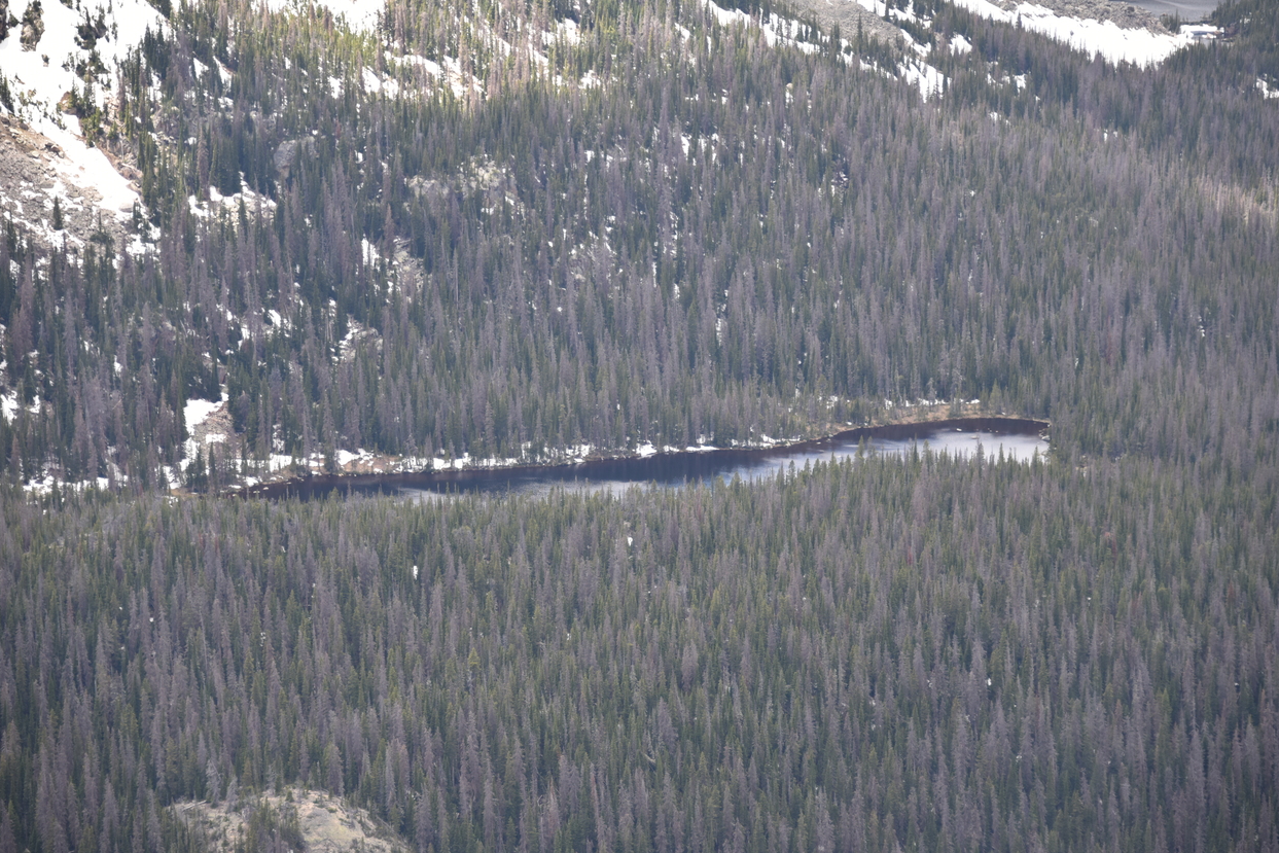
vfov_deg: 9.9
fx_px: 4939
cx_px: 645
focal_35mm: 139
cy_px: 423
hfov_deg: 14.8
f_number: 5.6
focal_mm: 135
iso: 360
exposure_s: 1/320
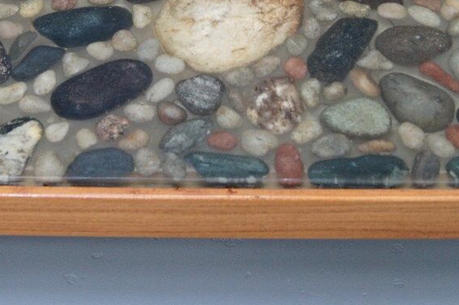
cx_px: 184
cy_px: -22
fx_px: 1006
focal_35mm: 79
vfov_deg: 16.8
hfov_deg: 25.6
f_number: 8
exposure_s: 1/13
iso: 800
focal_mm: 24
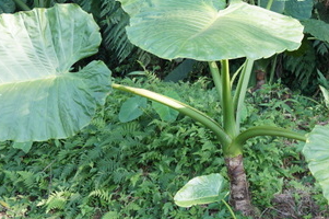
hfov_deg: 29.6
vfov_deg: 20.1
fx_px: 612
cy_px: 61
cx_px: 248
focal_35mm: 67
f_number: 4
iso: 400
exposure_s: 1/160
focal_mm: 21
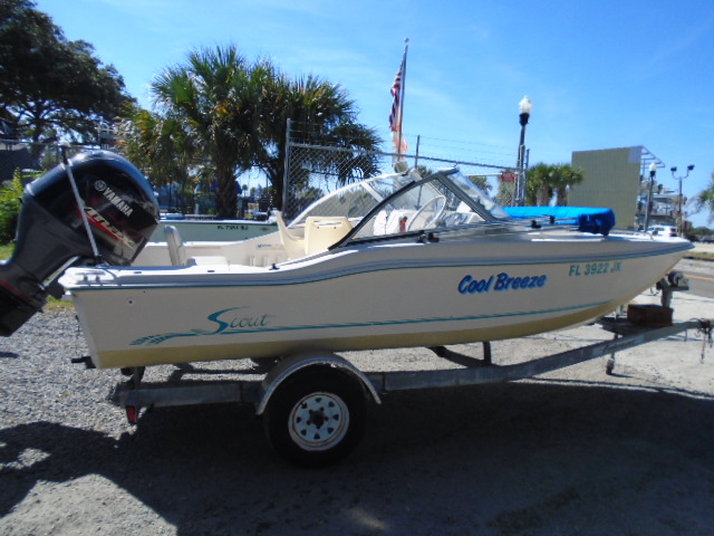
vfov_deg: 53.1
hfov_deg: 67.3
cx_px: 357
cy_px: 268
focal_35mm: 26
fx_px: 536
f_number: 8
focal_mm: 4.6
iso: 160
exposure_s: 1/250
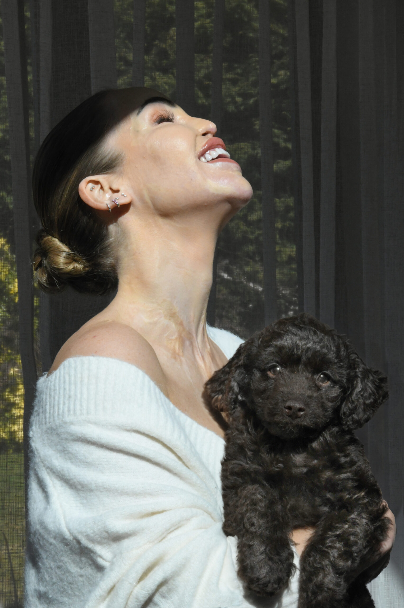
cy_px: 304
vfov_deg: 23.4
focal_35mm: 87
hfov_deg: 15.7
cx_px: 202
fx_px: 1466
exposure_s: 1/250
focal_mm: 58
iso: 1600
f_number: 29
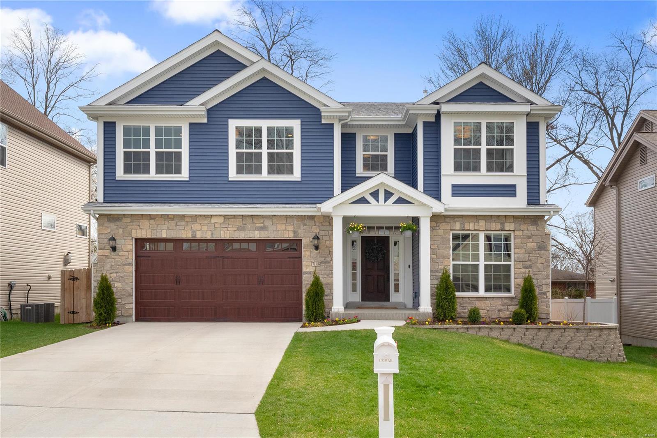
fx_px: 657
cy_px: 219
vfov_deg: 36.9
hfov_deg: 53.1
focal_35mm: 36
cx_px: 328
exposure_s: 1/640
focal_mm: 18
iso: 400
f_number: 8
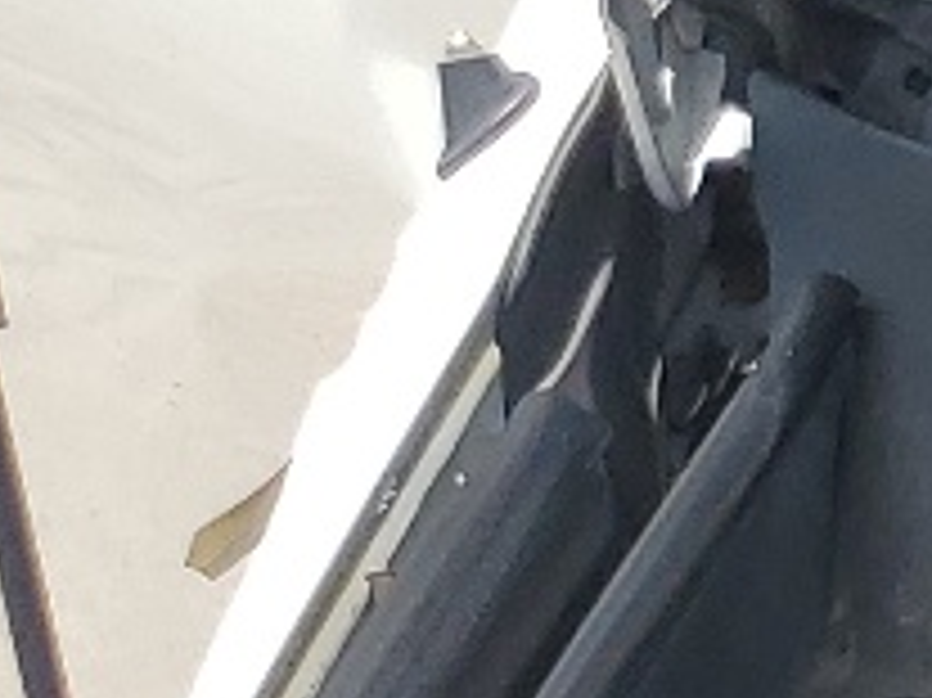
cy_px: 1274
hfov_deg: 7.8
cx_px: 3273
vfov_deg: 7.2
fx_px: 5409
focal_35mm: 201
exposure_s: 1/2500
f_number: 1.5
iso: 50
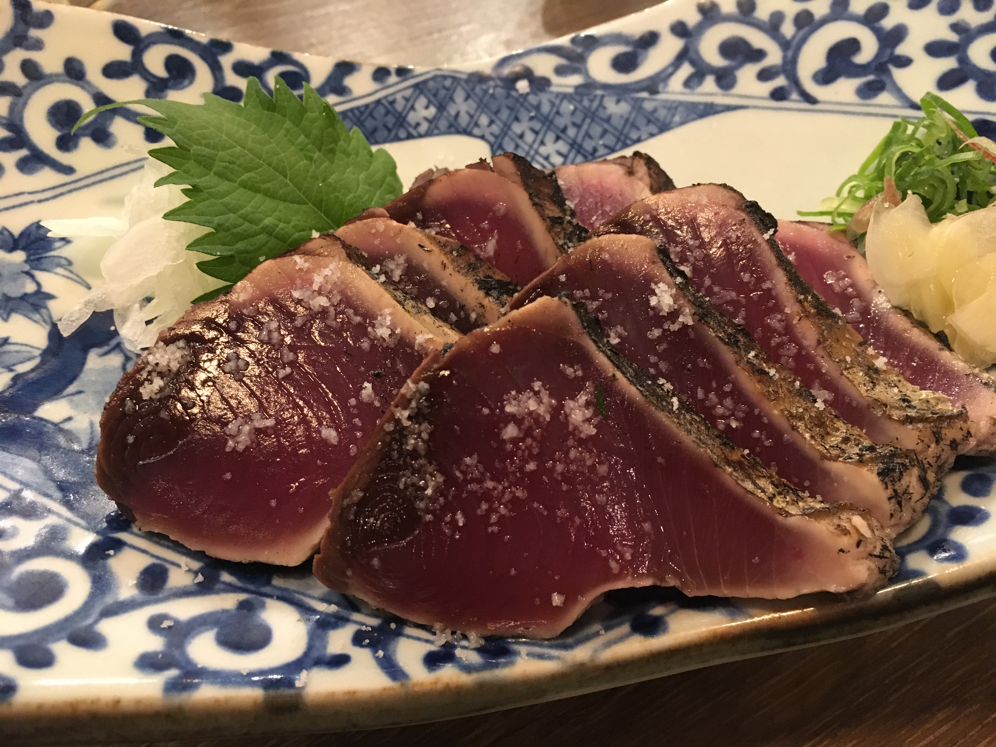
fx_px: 834
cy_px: 374
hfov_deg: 61.7
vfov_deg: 48.2
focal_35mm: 29
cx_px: 498
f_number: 2.2
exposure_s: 1/30
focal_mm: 4.15
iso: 200
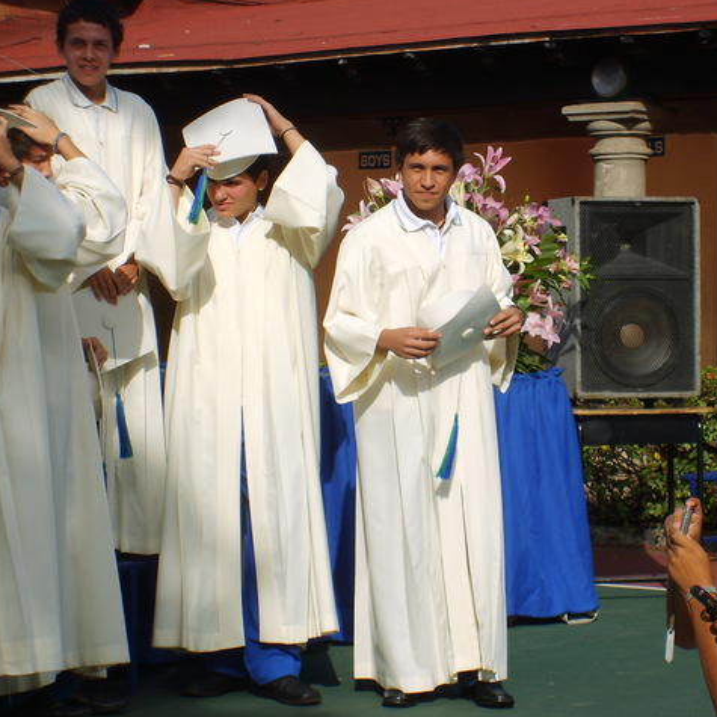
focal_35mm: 125
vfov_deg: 14.0
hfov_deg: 13.9
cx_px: 421
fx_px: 2929
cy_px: 358
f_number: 4.9
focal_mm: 17.4
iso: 50
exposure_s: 1/750
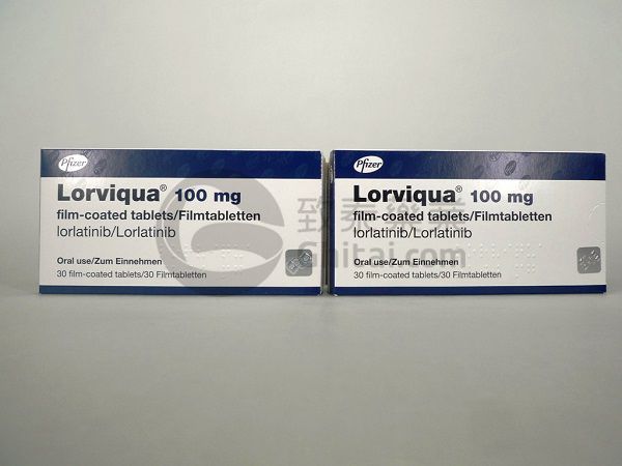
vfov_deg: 56.8
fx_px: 431
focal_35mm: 24
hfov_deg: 71.6
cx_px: 311
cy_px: 233
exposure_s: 1/500
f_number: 2.8
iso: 80
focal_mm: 5.1
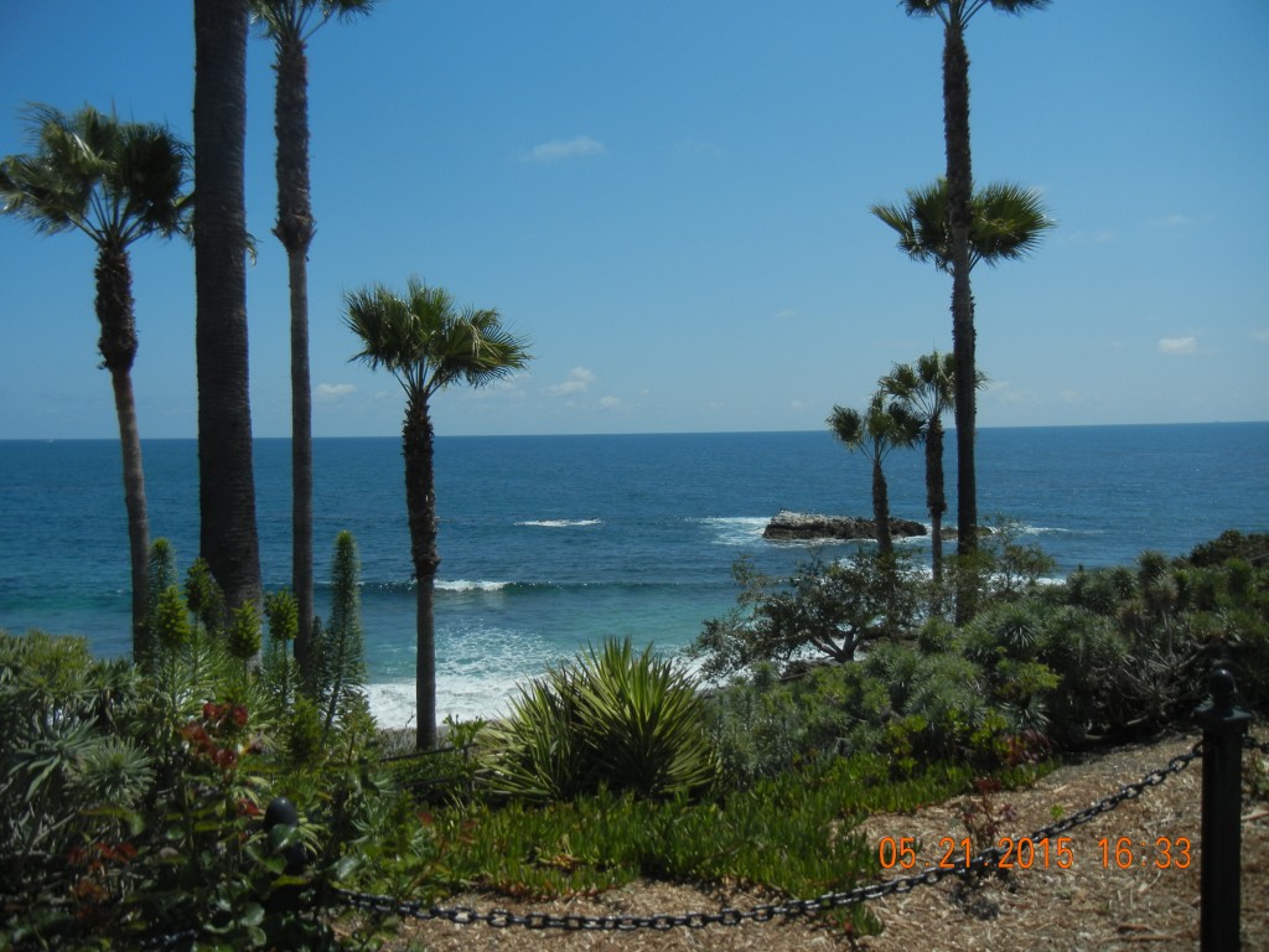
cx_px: 634
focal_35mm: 30
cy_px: 476
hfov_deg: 60.0
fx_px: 1100
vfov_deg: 46.8
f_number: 7
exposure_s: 1/920
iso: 160
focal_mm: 5.4
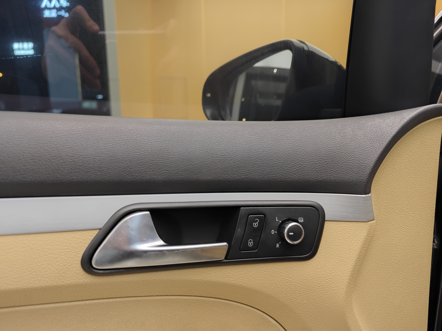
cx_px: 221
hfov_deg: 73.9
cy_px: 166
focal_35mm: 23
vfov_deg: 58.9
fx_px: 294
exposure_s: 1/46.6
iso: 640
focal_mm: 8.7
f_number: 1.9
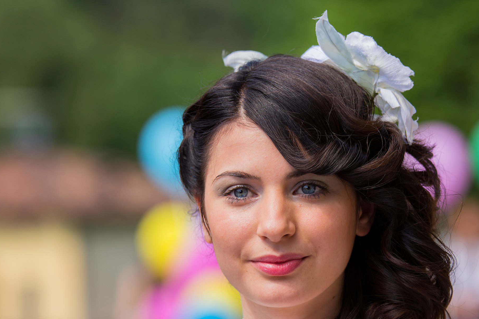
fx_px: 3547
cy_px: 210
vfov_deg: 5.2
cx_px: 304
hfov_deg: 7.7
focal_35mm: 267
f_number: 4
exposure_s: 1/250
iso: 100
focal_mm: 135
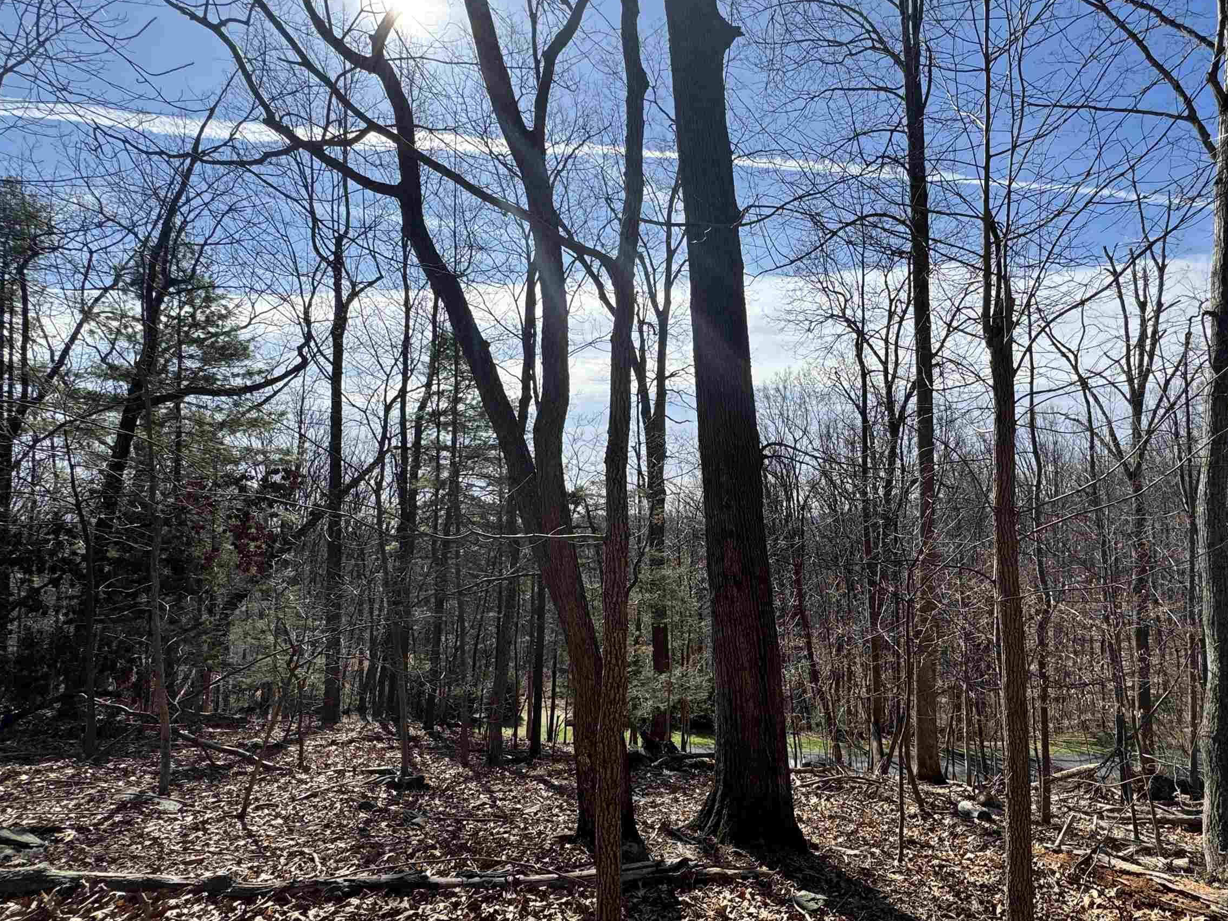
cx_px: 750
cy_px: 515
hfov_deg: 83.4
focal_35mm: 19
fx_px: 674
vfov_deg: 68.4
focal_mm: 2.22
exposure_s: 1/1256
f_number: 2.2
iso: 50
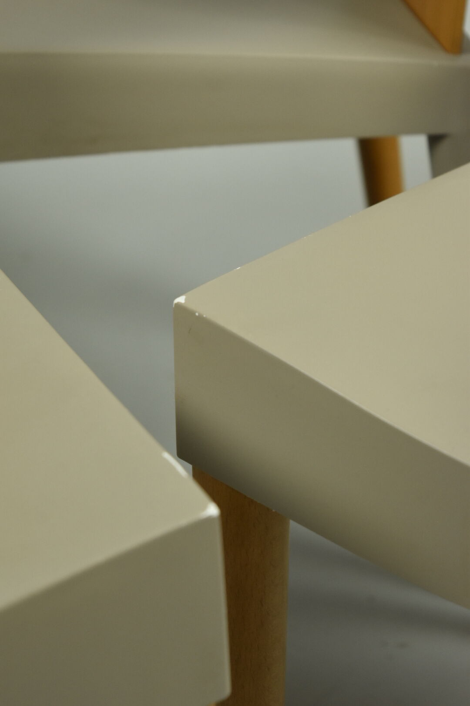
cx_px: 235
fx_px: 1615
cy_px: 353
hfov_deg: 16.6
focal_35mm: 82
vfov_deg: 24.6
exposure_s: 1/100
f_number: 5.6
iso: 1250
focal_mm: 55
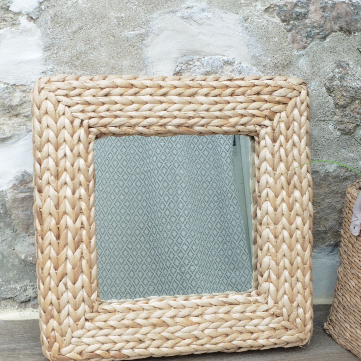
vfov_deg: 28.1
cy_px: 206
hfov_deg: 28.2
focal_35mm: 61
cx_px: 183
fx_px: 720
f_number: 6.3
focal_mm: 9
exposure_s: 1/20
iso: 100
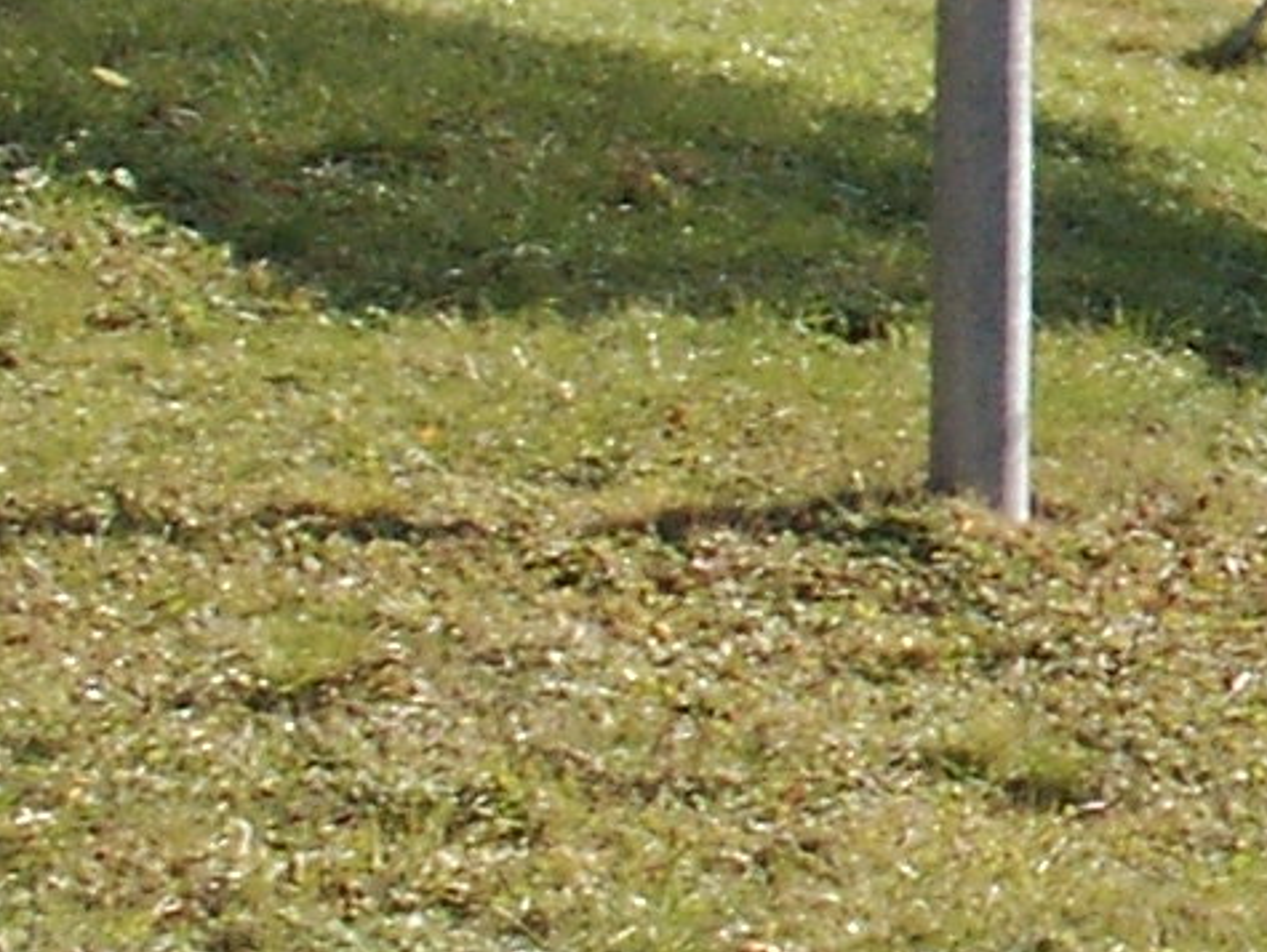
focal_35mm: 254
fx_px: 9304
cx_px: 3366
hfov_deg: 7.2
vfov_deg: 5.8
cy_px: -48
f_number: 7.1
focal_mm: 7.7
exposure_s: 1/160
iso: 50
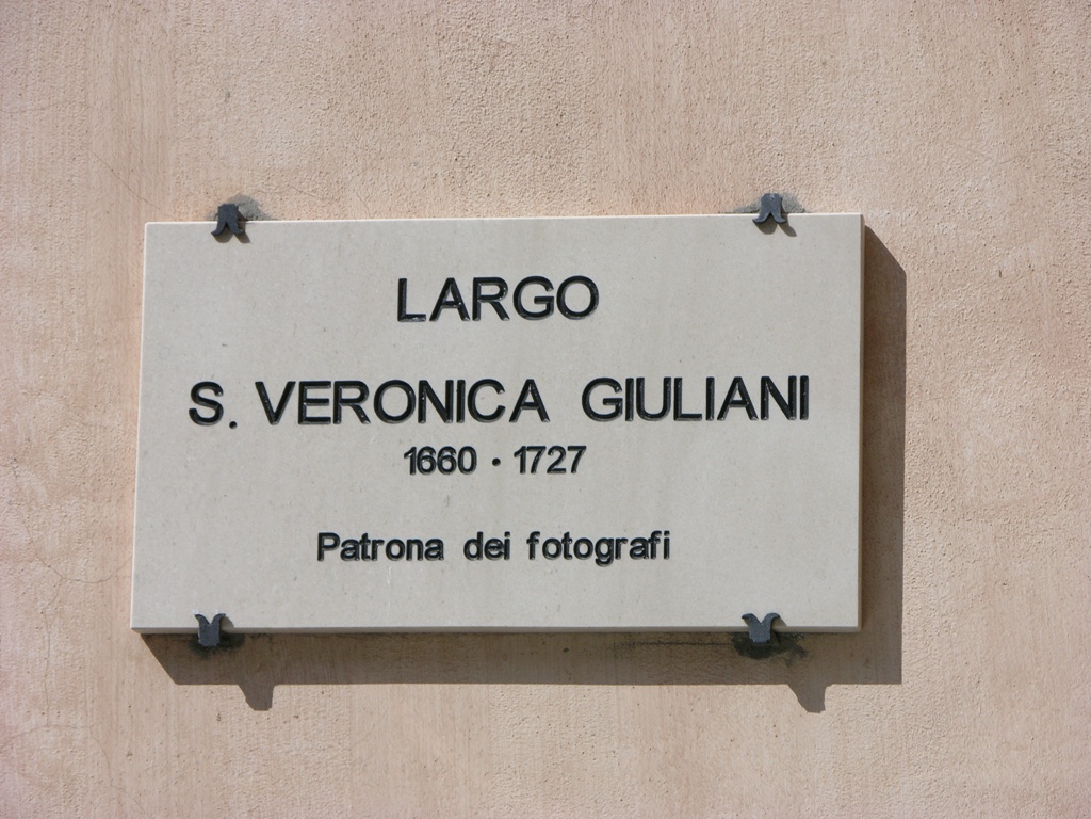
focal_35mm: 160
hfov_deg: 12.3
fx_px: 5043
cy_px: 410
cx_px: 546
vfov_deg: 9.3
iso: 50
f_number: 5.6
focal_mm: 41.1
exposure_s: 1/380
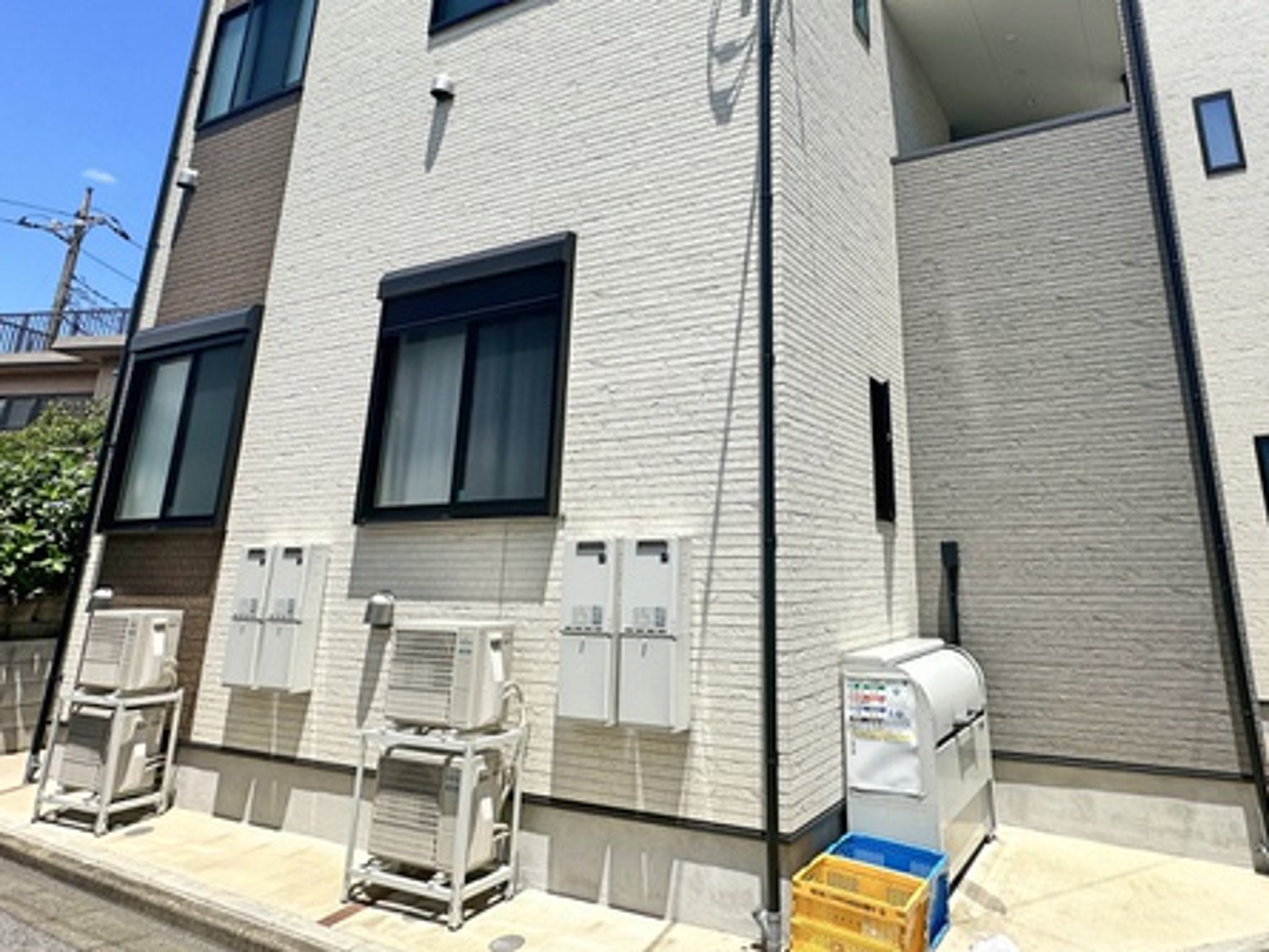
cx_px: 747
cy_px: 326
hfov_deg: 75.7
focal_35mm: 22
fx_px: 807
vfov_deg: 59.8
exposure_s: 1/1887
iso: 50
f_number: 2.2
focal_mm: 2.22
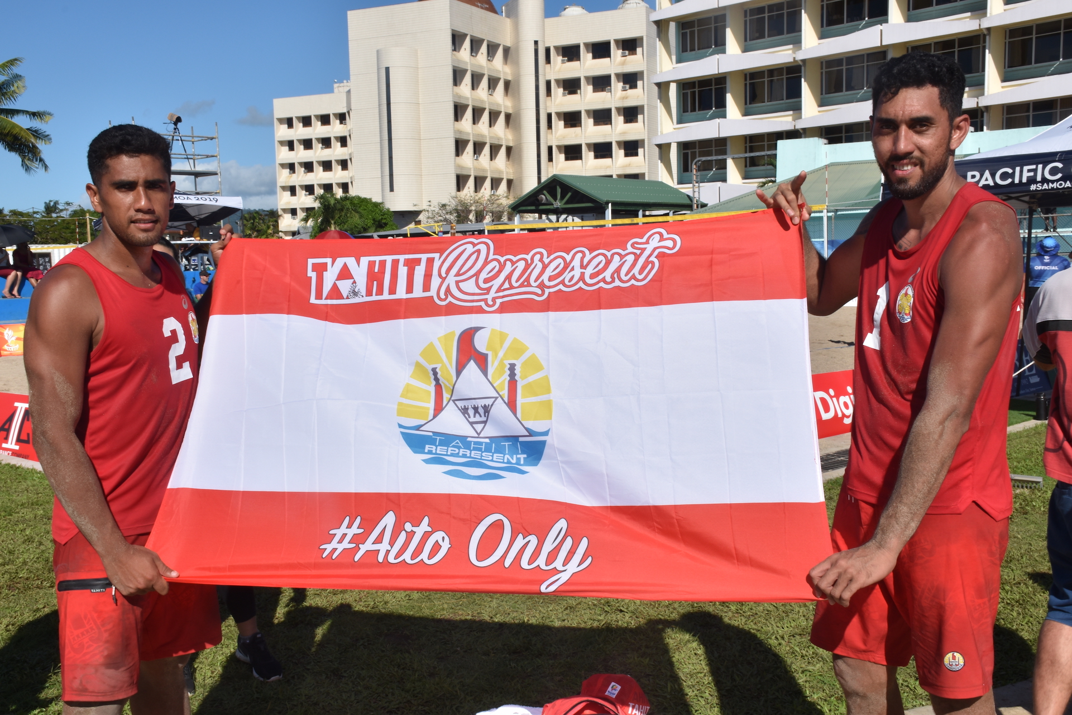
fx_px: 1206
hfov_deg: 47.9
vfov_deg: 33.0
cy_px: 358
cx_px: 536
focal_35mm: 40
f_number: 20
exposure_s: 1/100
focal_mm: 27
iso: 100
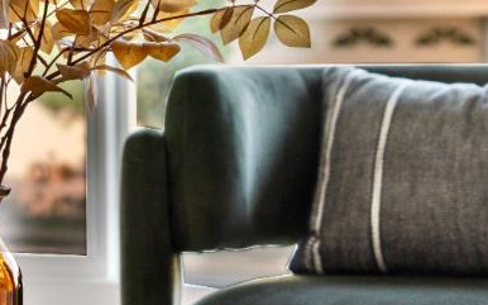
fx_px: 2420
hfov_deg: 11.0
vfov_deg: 7.2
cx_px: -303
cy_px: 66
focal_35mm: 182
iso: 400
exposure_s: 1/80
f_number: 3.5
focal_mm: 46
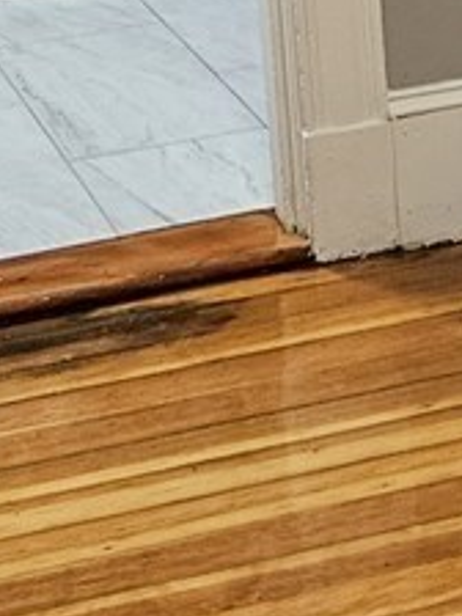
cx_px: 363
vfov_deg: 11.9
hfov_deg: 9.4
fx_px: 2812
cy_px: -324
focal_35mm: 158
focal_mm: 5.4
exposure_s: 1/120
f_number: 1.8
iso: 500
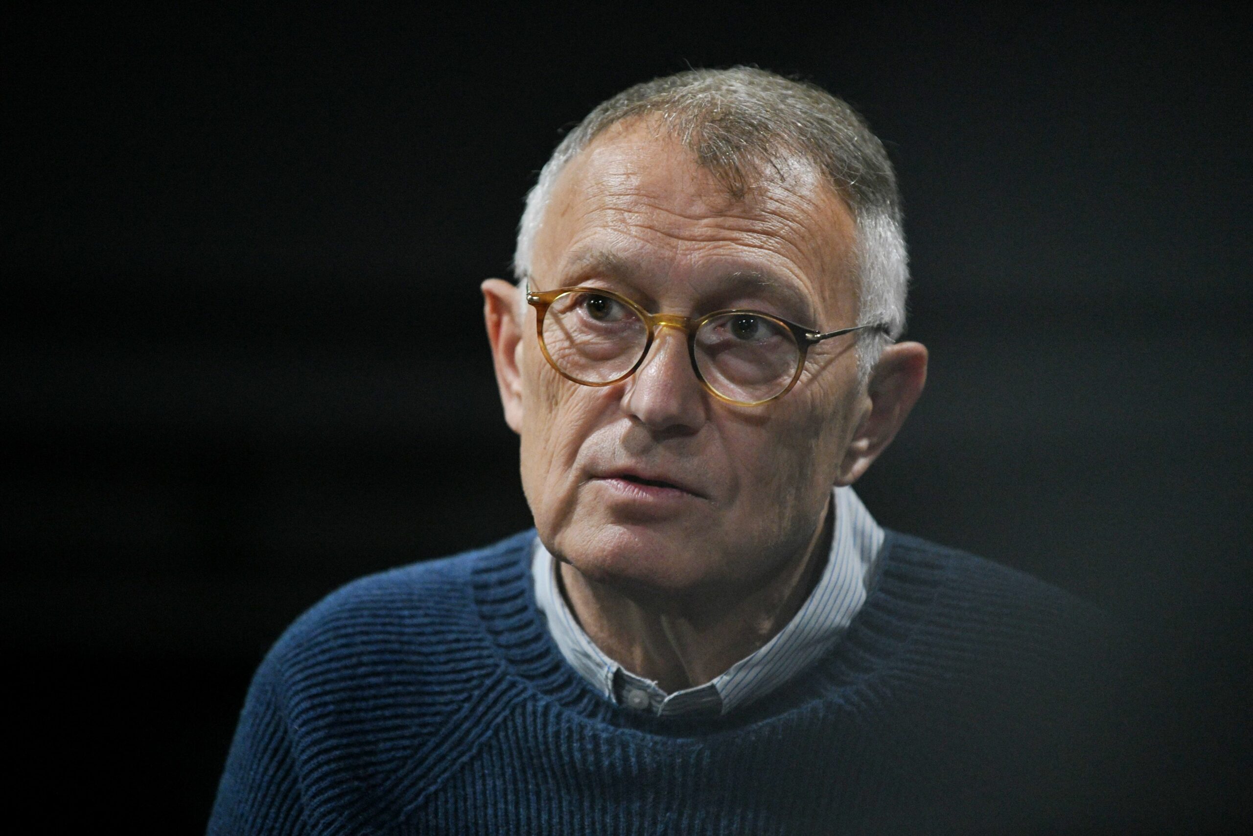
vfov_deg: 6.9
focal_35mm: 200
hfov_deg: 10.3
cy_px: 418
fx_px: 6961
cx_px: 626
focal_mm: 200
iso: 6400
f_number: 2.8
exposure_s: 1/100
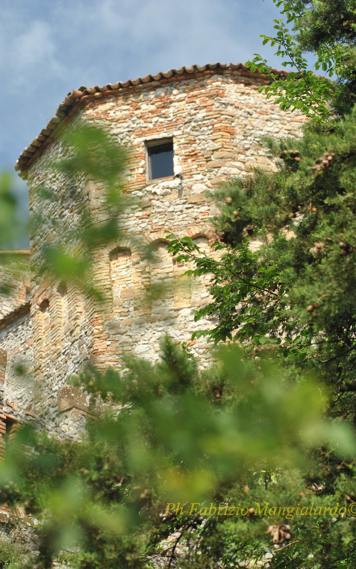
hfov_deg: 12.1
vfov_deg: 19.3
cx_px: 189
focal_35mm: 108
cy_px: 285
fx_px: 1677
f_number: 4
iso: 400
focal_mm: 70
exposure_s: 1/800
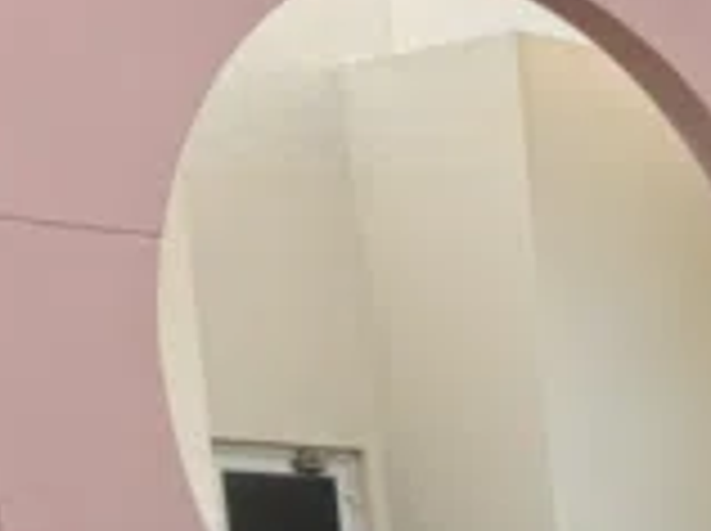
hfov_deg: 11.9
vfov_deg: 8.6
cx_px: 1490
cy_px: 1530
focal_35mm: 146
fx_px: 2994
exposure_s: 1/407
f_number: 1.78
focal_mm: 6.76
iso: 100
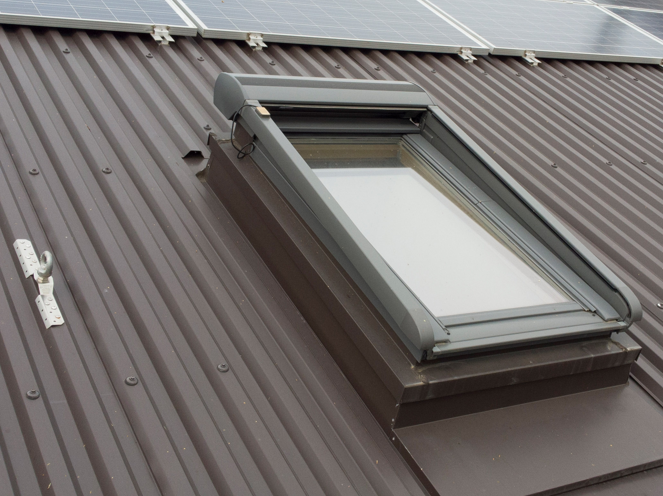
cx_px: 408
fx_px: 900
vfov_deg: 30.8
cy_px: 221
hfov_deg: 40.2
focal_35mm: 47
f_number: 2.8
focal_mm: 4.5
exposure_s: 1/560
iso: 100
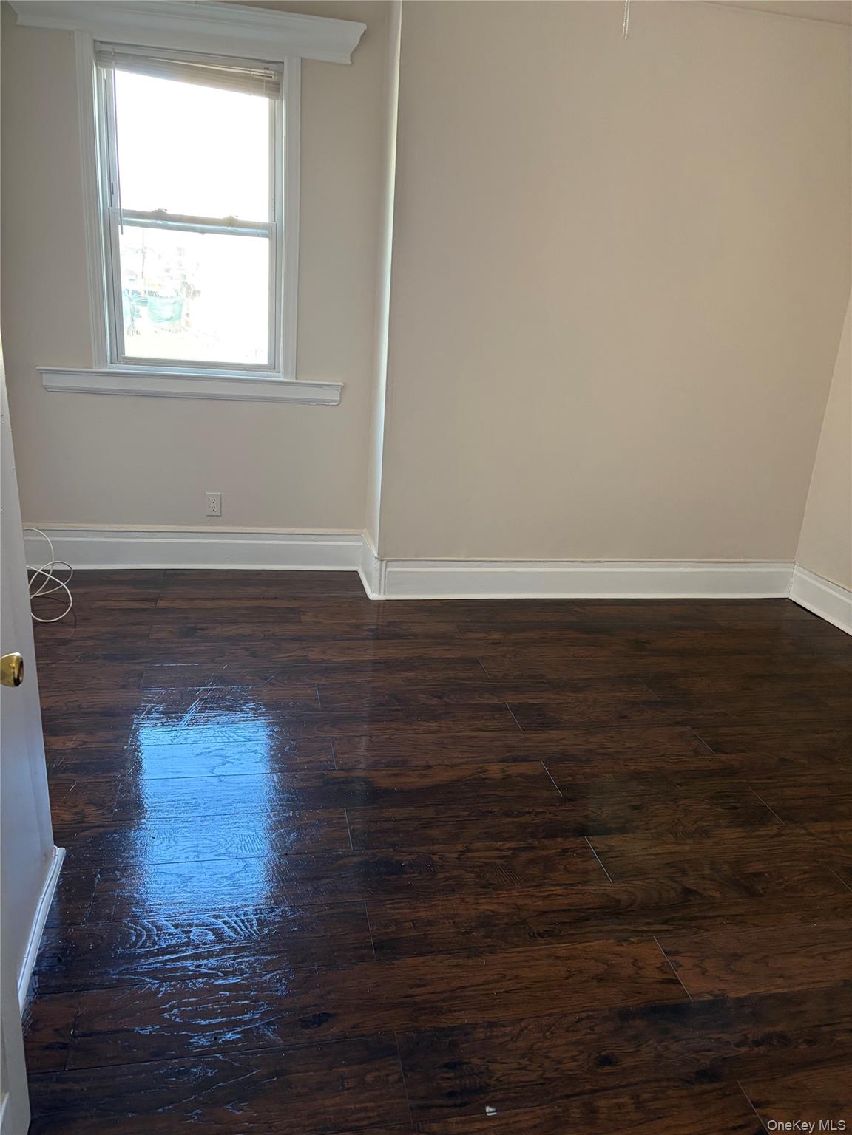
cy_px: 568
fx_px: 853
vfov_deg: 67.3
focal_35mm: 26
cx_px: 426
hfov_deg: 53.1
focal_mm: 5.96
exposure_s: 1/60
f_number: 1.6
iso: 200
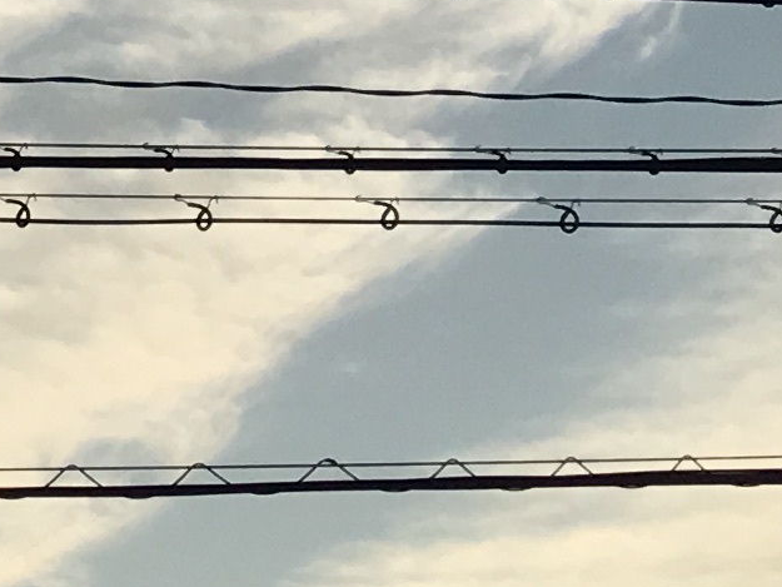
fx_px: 4225
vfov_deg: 7.8
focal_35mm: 187
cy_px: -189
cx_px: -1553
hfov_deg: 8.7
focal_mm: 4.15
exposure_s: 1/1425
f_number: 2.2
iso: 25
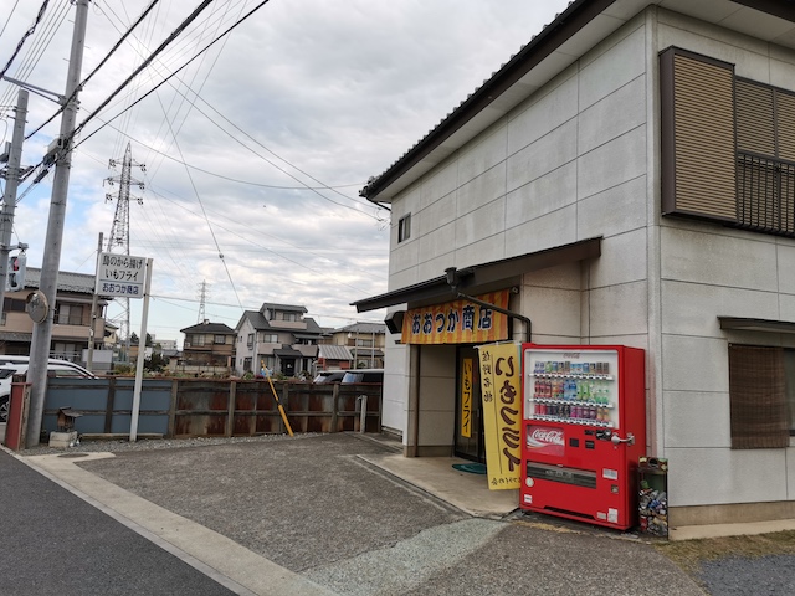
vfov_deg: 53.1
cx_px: 398
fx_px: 597
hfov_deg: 67.3
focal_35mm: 26
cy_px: 298
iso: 50
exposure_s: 1/729
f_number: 1.8
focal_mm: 4.75
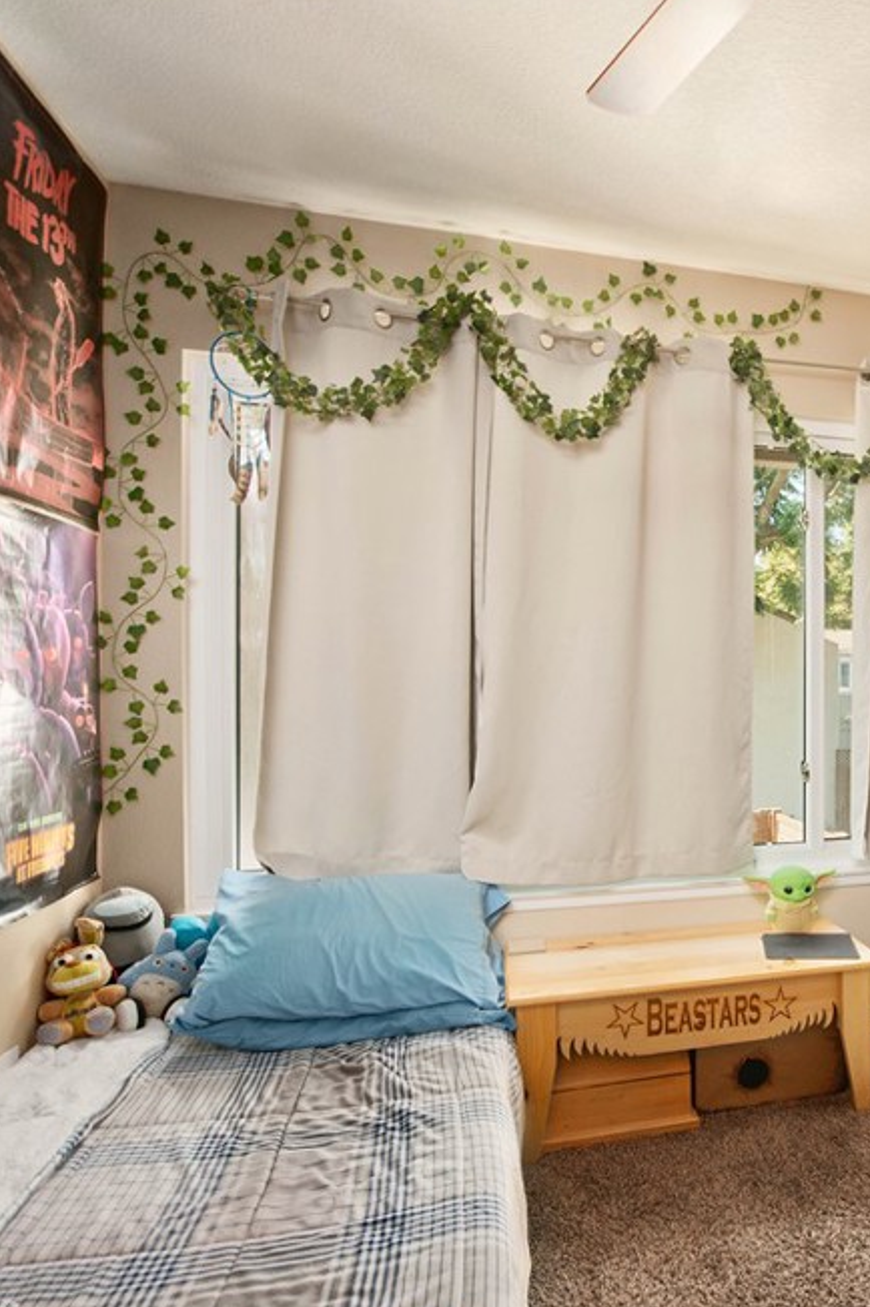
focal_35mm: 22
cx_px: 722
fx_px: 798
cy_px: 663
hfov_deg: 52.6
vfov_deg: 78.6
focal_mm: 14
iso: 400
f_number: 5.6
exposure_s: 1/250
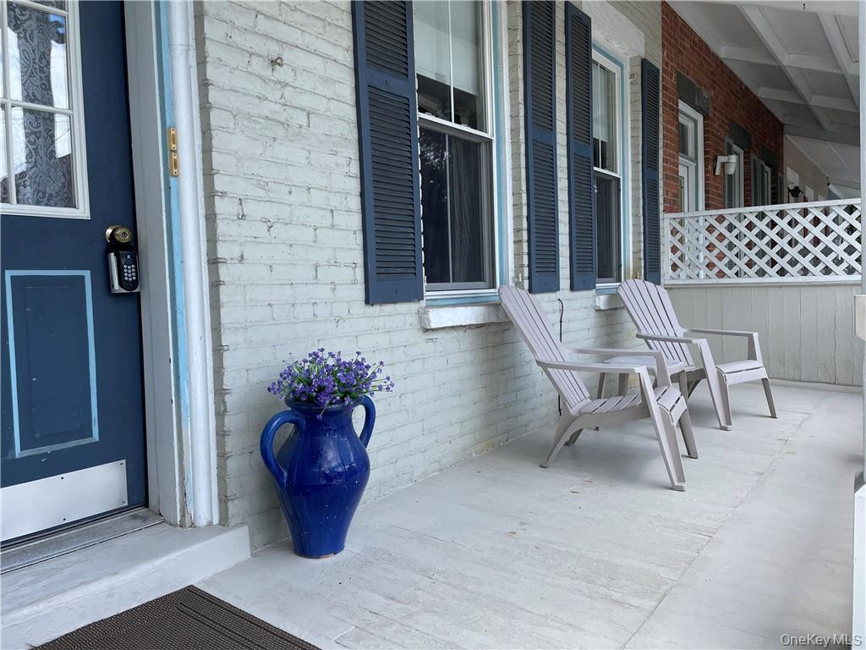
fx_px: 650
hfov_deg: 67.3
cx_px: 433
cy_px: 325
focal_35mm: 26
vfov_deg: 53.1
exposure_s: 1/1052
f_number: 1.6
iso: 50
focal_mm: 4.2
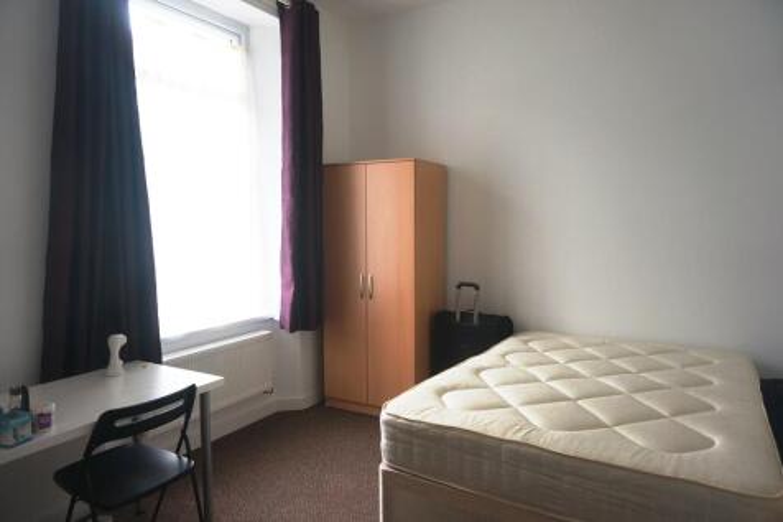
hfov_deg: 73.8
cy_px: 261
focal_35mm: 24
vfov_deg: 53.1
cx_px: 392
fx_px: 522
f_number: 4
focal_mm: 16
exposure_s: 1/60
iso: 100
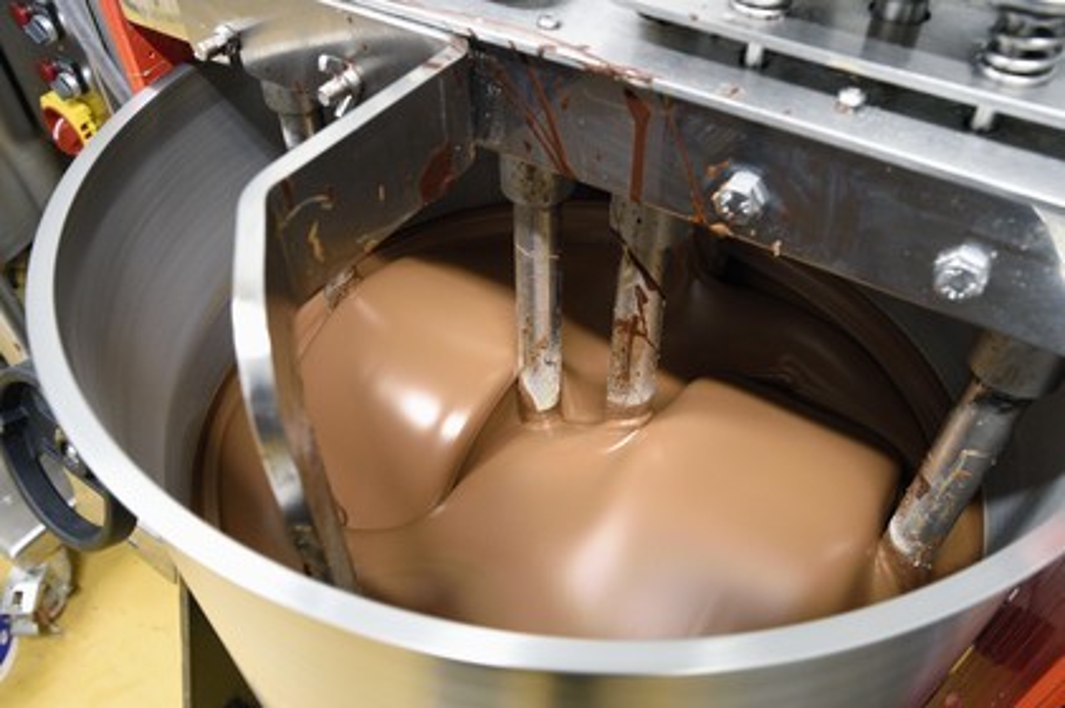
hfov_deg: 60.3
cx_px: 532
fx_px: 916
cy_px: 354
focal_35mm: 31
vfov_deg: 42.3
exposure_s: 1/15
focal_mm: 31
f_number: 8
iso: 1600
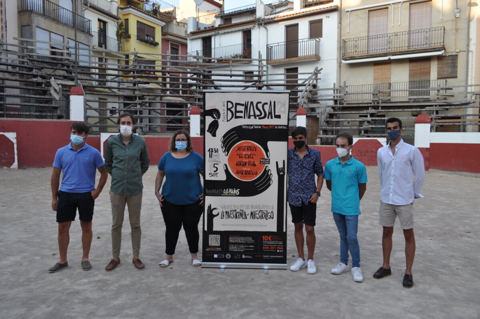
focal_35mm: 27
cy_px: 160
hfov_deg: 67.4
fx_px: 360
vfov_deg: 47.8
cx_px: 240
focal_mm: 18
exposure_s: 1/125
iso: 200
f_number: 5.6
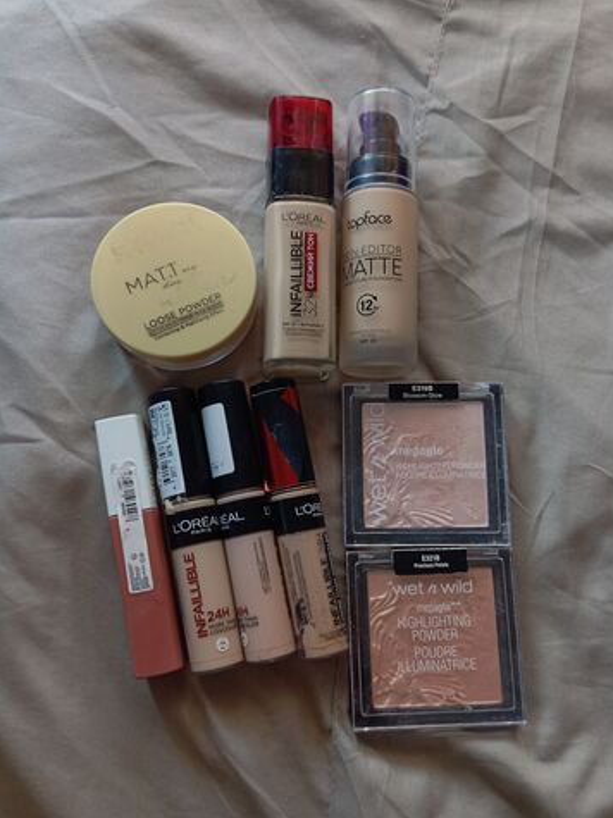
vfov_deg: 61.7
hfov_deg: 48.2
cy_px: 419
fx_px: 685
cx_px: 317
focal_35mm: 29
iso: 717
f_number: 1.8
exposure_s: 1/33.3
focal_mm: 4.22
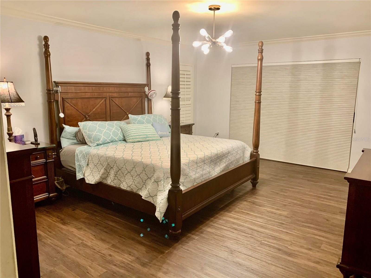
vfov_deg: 53.1
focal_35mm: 26
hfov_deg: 67.3
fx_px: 279
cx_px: 186
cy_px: 139
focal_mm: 4.25
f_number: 1.8
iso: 200
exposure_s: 1/60
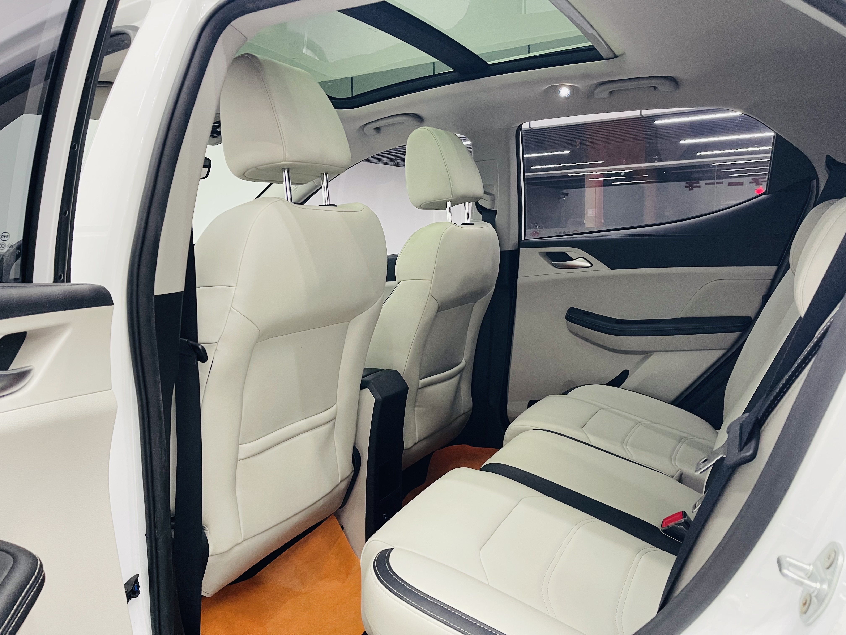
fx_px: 611
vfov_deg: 54.9
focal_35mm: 25
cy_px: 318
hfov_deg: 69.4
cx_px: 423
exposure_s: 1/52
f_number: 1.6
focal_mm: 5.1
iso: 320
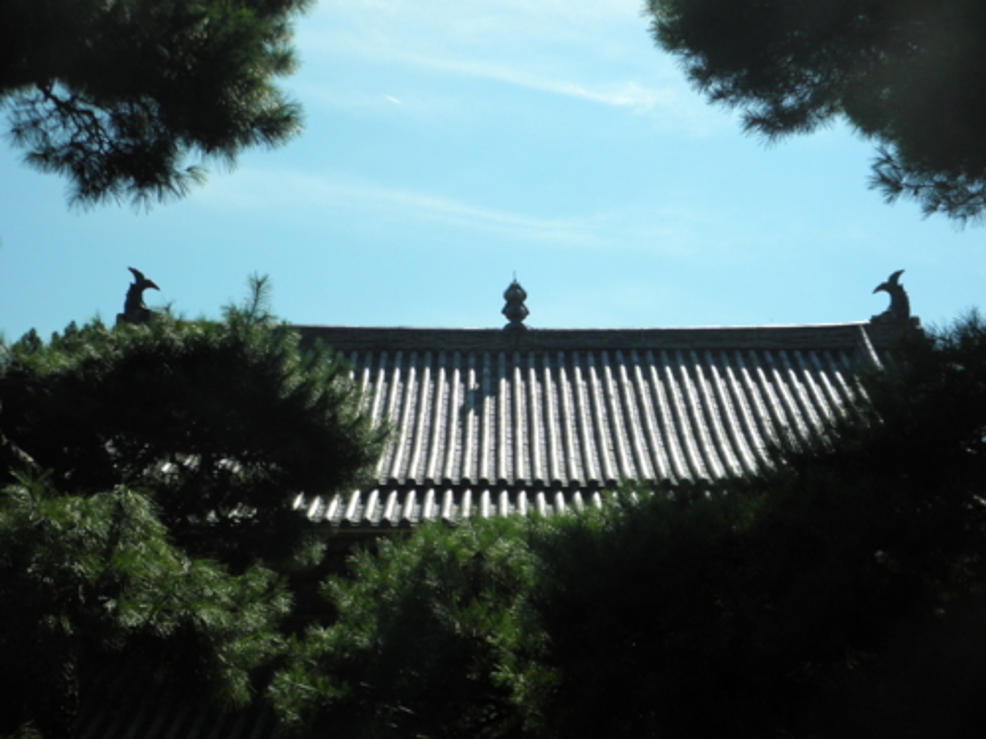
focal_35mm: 59
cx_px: 493
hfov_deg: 32.7
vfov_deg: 24.8
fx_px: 1681
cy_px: 370
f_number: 4.1
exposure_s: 1/1000
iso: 100
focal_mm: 10.6
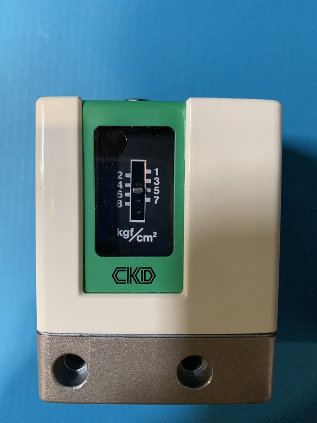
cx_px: 158
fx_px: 318
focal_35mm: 26
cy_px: 212
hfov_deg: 53.1
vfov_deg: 67.3
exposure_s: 1/32
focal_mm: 4.25
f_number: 1.8
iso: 400
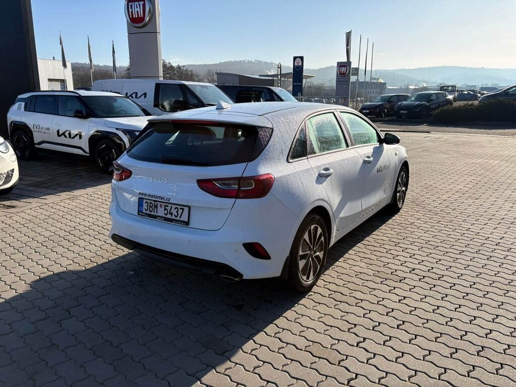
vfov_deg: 53.1
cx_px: 258
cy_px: 194
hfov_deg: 67.3
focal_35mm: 26
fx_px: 388
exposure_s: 1/3831
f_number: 1.6
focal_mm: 5.96
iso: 64
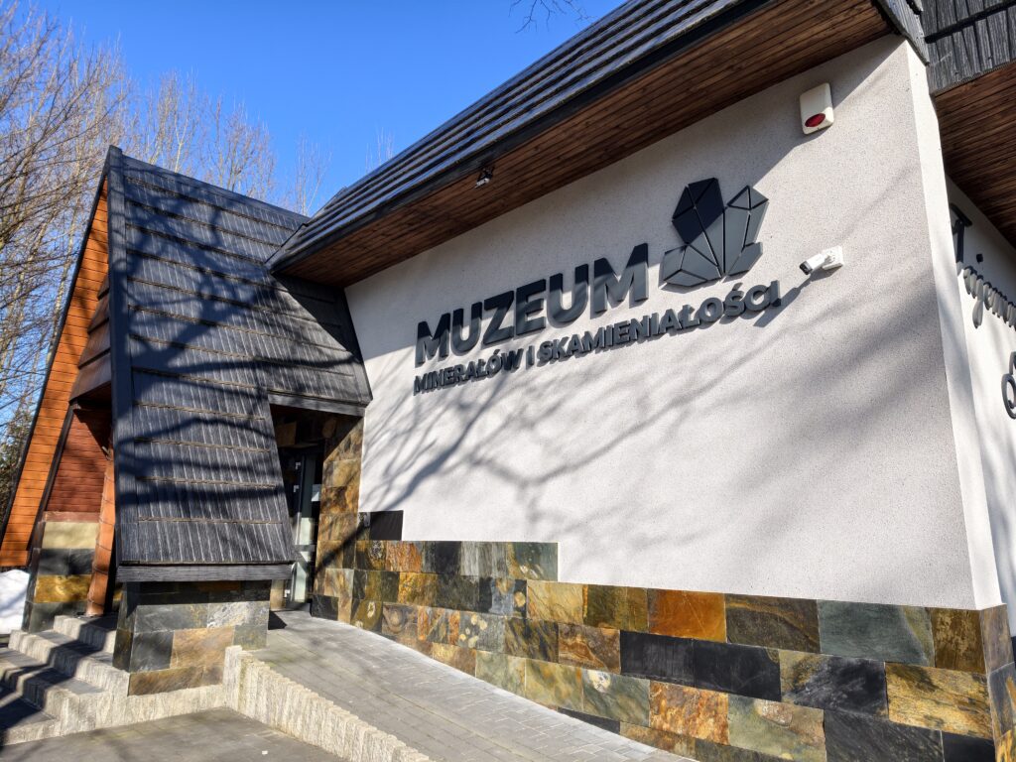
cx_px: 508
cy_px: 381
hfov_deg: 71.6
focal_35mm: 24
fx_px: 704
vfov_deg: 56.8
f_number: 1.57
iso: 72
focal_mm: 7
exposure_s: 1/1626
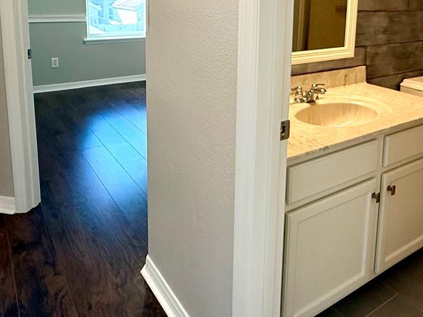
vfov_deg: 41.6
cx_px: 245
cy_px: 48
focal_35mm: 32
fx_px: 391
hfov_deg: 56.5
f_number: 2.2
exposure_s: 1/120
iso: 250
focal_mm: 2.22
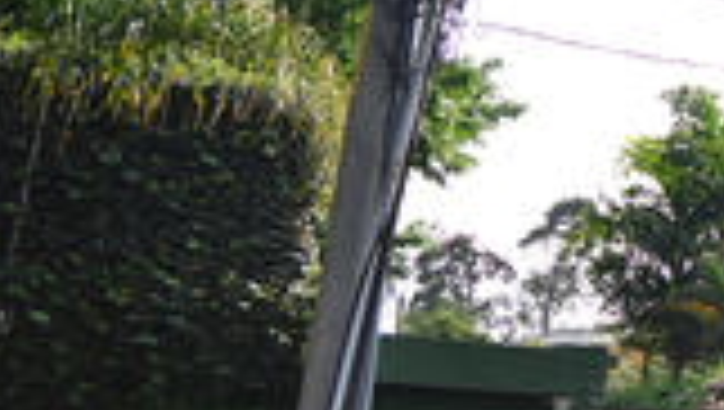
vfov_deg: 18.5
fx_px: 1249
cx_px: 994
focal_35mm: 65
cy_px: 126
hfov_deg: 26.3
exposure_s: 1/320
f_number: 3.5
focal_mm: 20
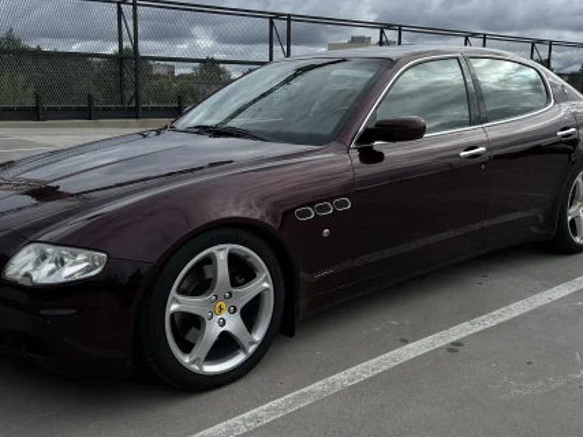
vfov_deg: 36.8
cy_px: 221
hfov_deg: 47.8
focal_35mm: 39
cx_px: 273
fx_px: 657
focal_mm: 5.7
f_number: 1.5
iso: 50
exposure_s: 1/4274
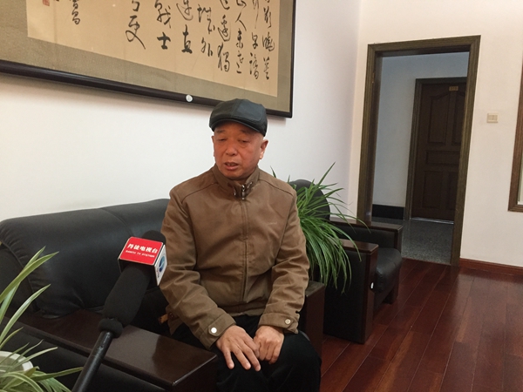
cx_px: 262
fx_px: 438
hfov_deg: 61.7
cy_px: 196
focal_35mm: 29
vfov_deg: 48.2
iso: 250
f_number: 2.2
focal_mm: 4.15
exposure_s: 1/33
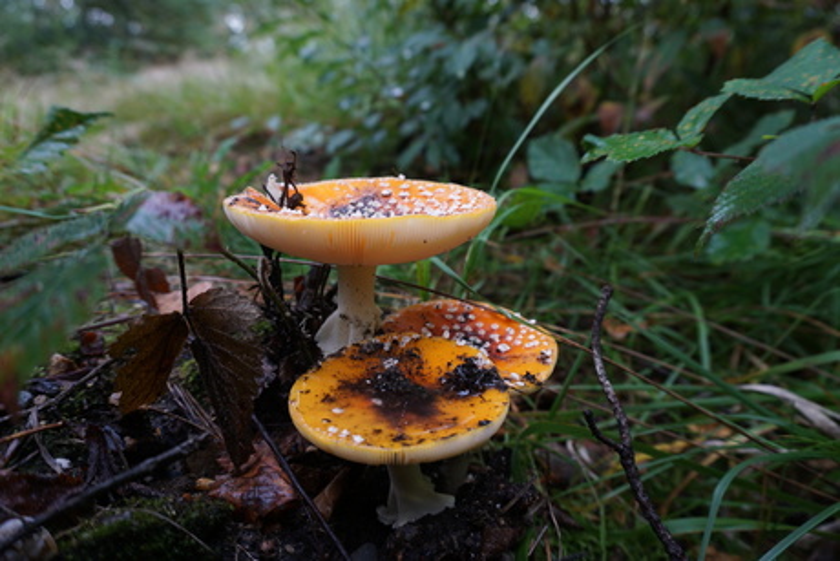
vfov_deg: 53.2
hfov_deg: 73.7
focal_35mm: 24
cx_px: 420
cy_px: 280
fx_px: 560
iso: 100
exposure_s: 1/60
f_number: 4.5
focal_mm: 16
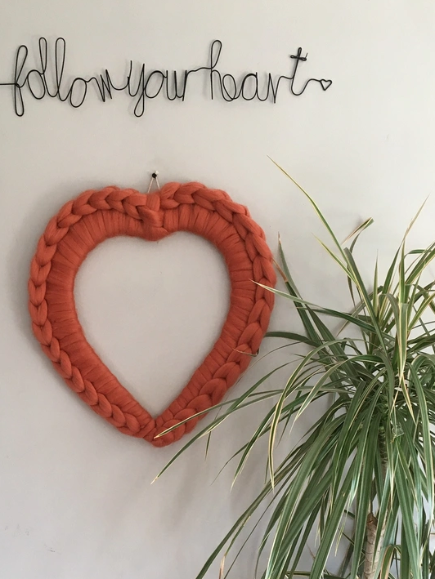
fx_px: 603
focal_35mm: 36
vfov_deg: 51.1
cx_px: 216
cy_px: 343
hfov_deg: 39.7
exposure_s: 1/33
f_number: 2.2
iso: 50
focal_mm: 4.15
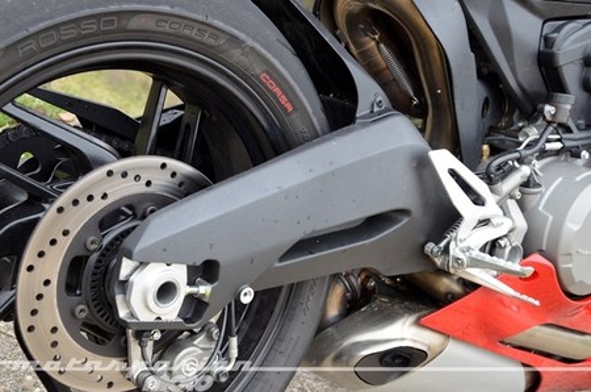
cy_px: 196
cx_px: 296
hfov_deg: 35.1
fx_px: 934
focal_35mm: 57
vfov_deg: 23.7
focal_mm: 38
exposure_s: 1/60
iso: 500
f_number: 9
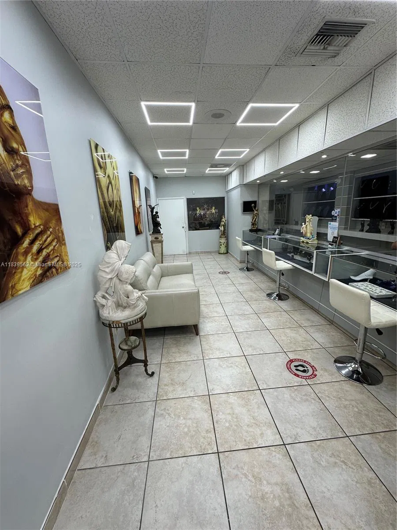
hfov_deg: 85.7
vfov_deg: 102.1
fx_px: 214
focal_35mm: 14
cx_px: 198
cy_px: 265
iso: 100
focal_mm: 2.22
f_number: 2.2
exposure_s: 1/120
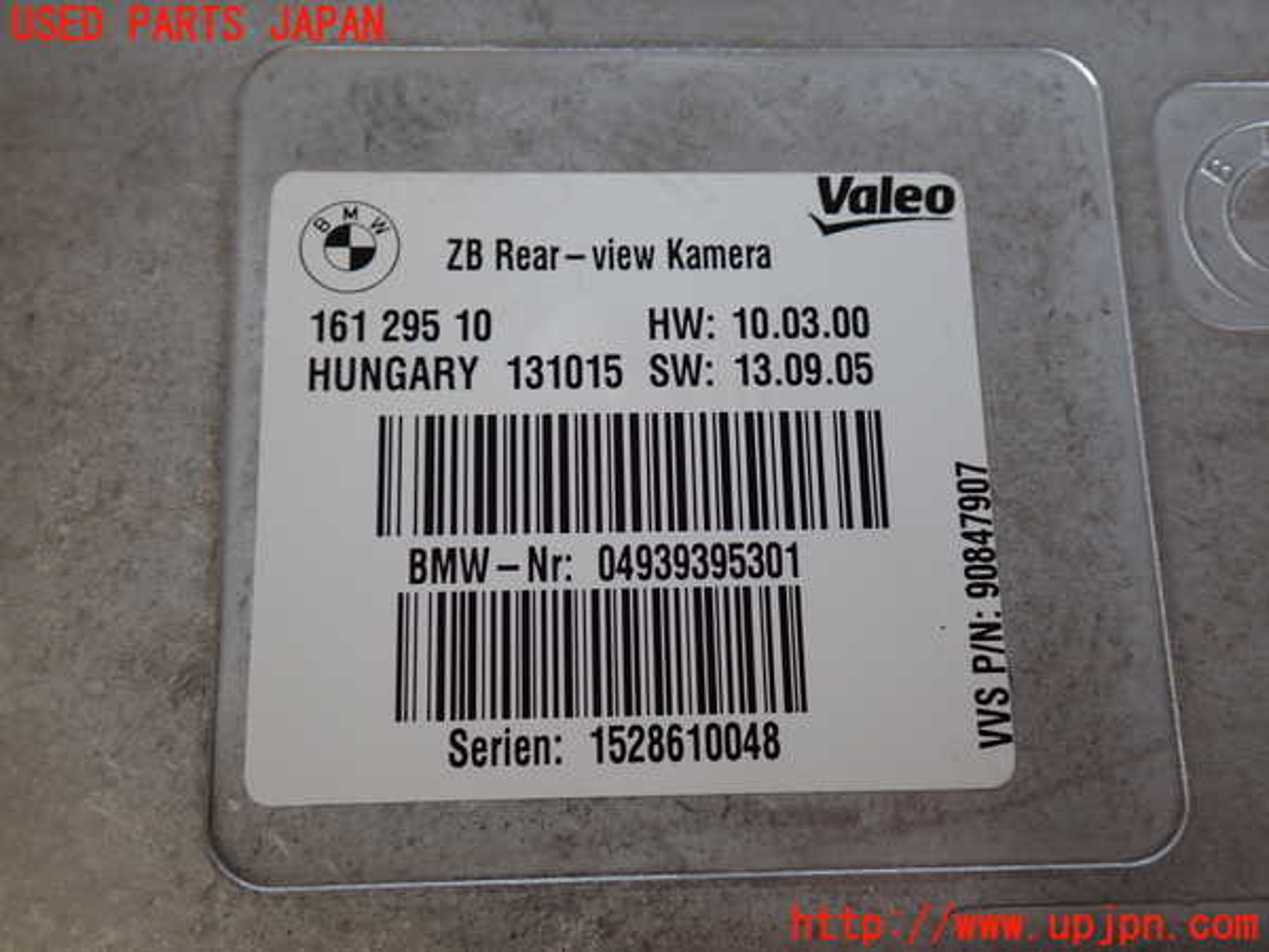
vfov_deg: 39.7
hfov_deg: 51.4
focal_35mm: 36
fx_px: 1320
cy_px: 476
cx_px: 634
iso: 200
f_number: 2.5
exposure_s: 1/60
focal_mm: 6.37
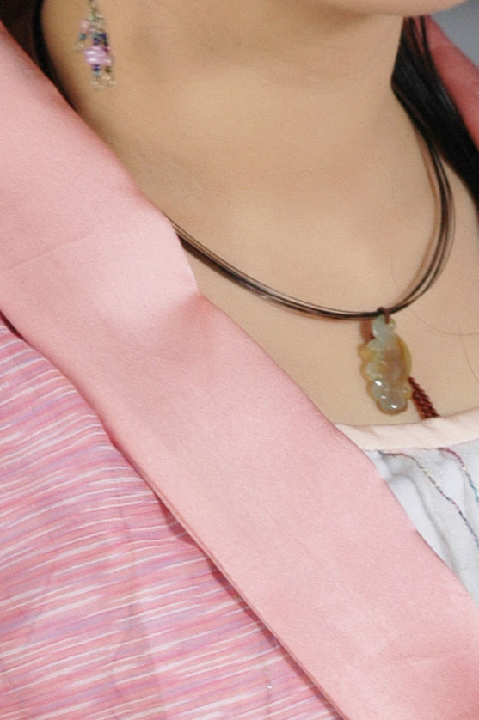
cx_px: 275
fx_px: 9155
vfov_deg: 4.5
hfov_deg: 3.0
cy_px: 333
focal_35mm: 458
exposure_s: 1/40
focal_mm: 85
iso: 200
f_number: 4
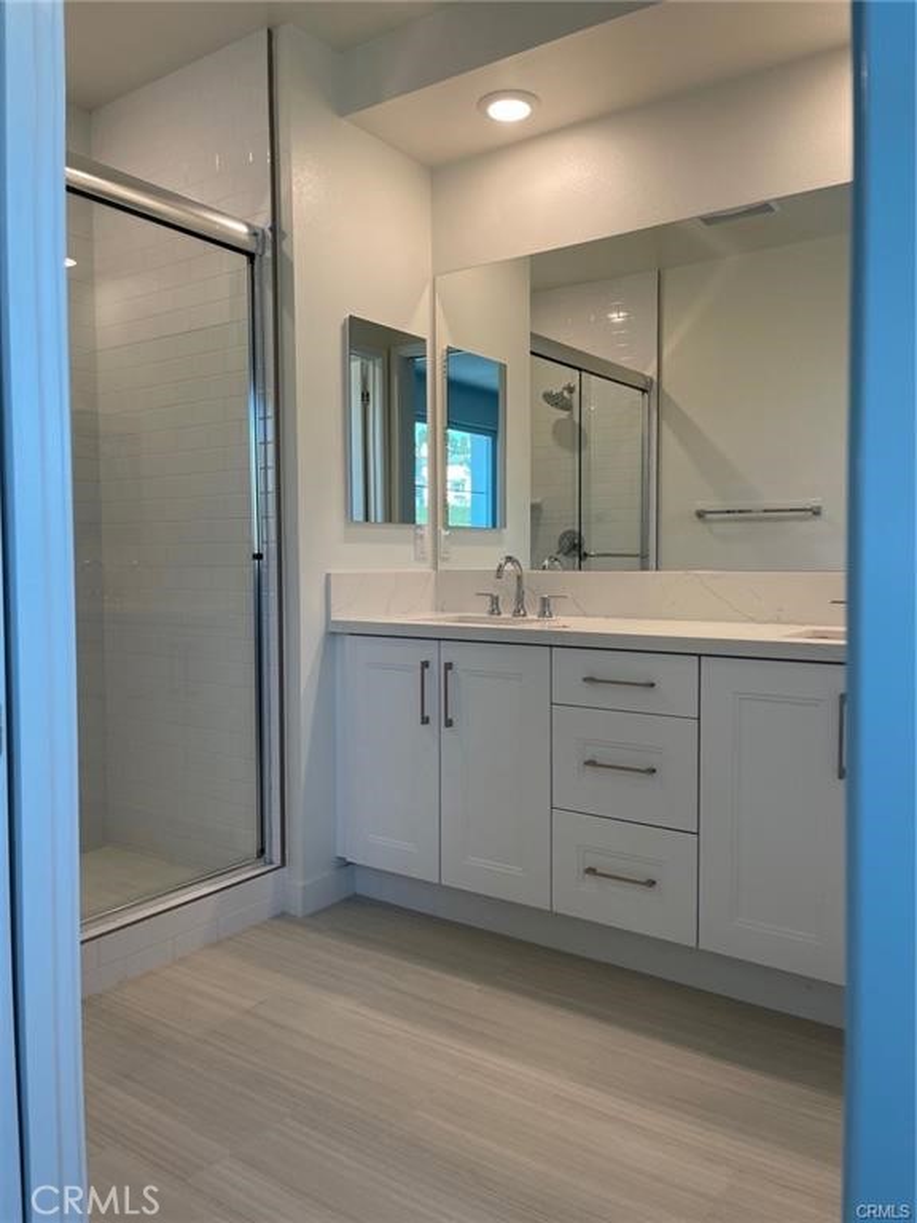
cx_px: 458
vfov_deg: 67.3
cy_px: 612
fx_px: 918
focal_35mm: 26
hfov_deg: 53.1
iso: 50
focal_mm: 5.1
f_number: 1.6
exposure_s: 1/120
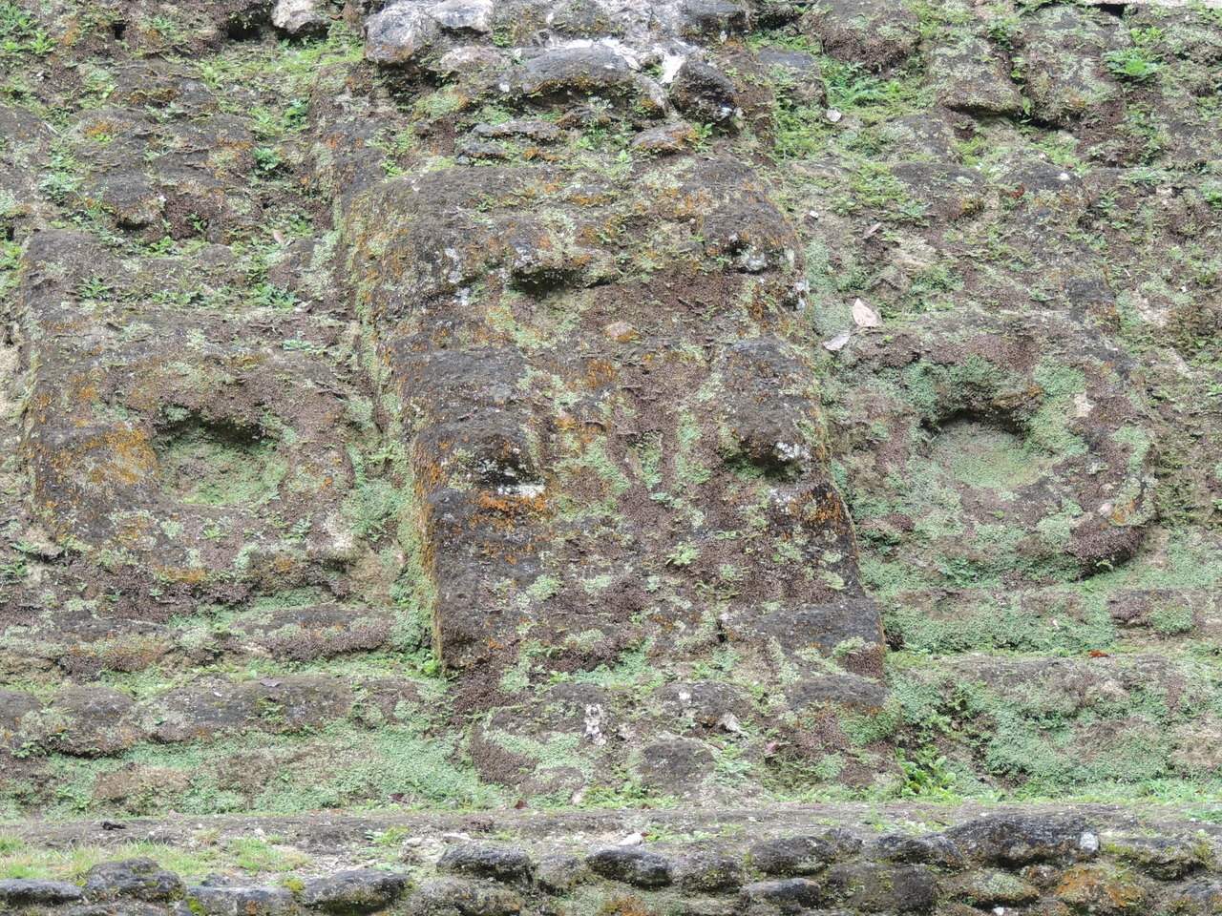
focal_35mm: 170
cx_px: 611
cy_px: 458
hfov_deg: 11.6
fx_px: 6001
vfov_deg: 8.7
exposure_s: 1/125
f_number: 4.5
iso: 180
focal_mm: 30.3
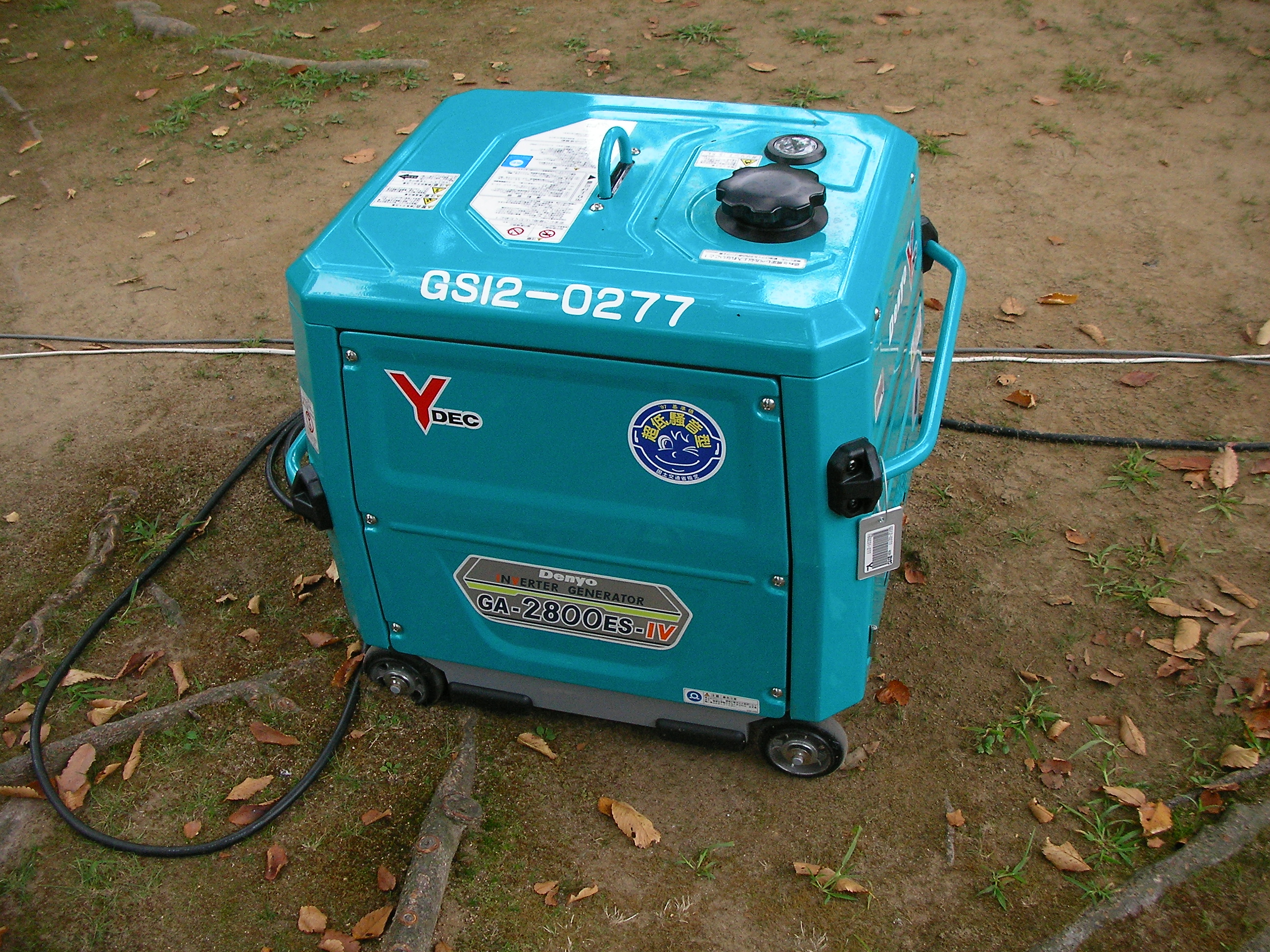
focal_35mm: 38
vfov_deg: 37.7
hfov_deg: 49.0
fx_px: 1394
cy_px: 476
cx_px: 635
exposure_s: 1/43.3
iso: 100
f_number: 3.5
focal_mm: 6.3
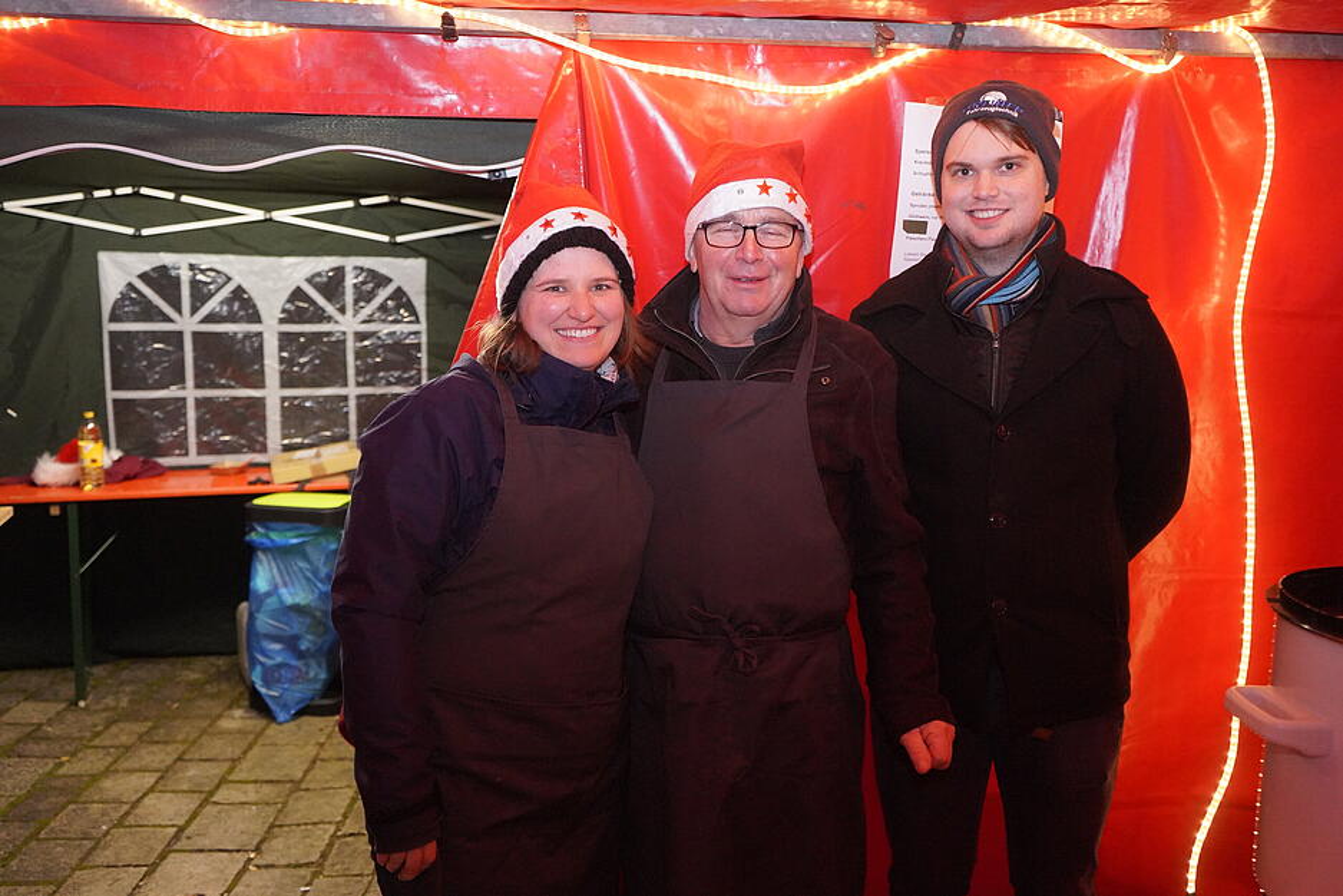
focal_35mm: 31
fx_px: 1157
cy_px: 448
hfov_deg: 60.3
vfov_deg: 42.3
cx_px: 672
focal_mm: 31
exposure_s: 1/160
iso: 12800
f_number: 4
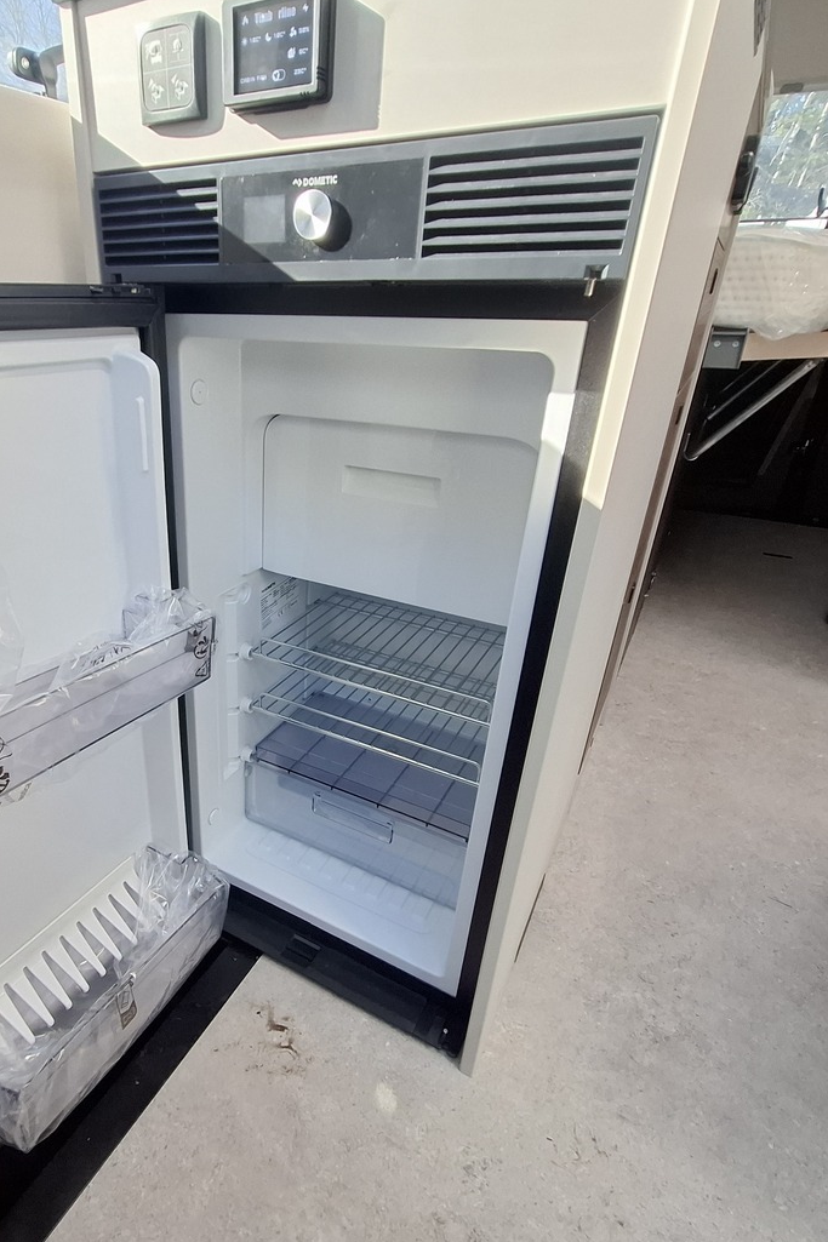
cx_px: 247
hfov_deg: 62.2
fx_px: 656
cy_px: 648
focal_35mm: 19
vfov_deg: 86.9
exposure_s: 1/33
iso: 160
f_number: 2.2
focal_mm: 1.74
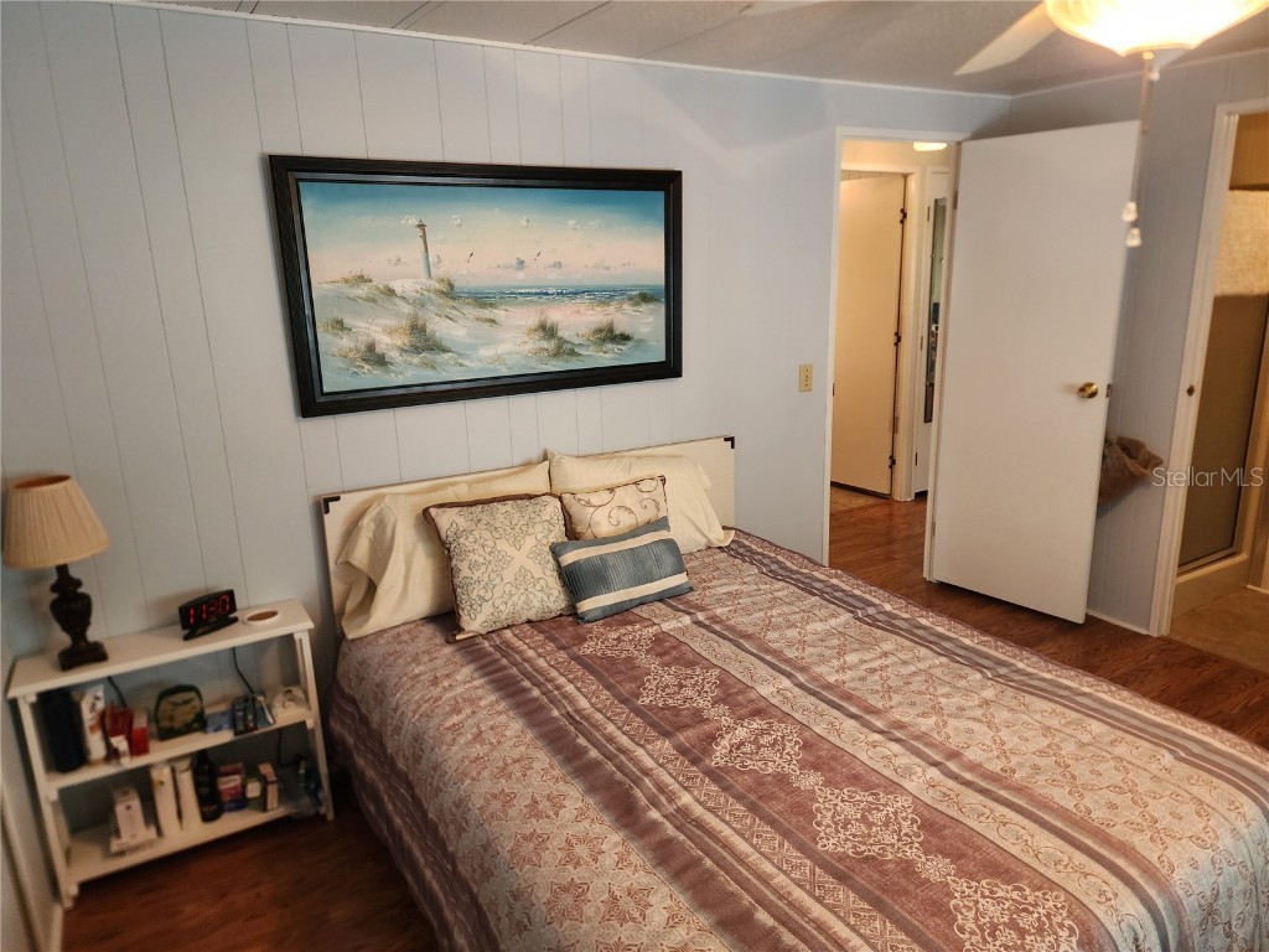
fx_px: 843
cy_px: 476
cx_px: 634
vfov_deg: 58.9
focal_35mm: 23
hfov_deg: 73.9
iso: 400
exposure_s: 1/120
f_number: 1.8
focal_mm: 6.4
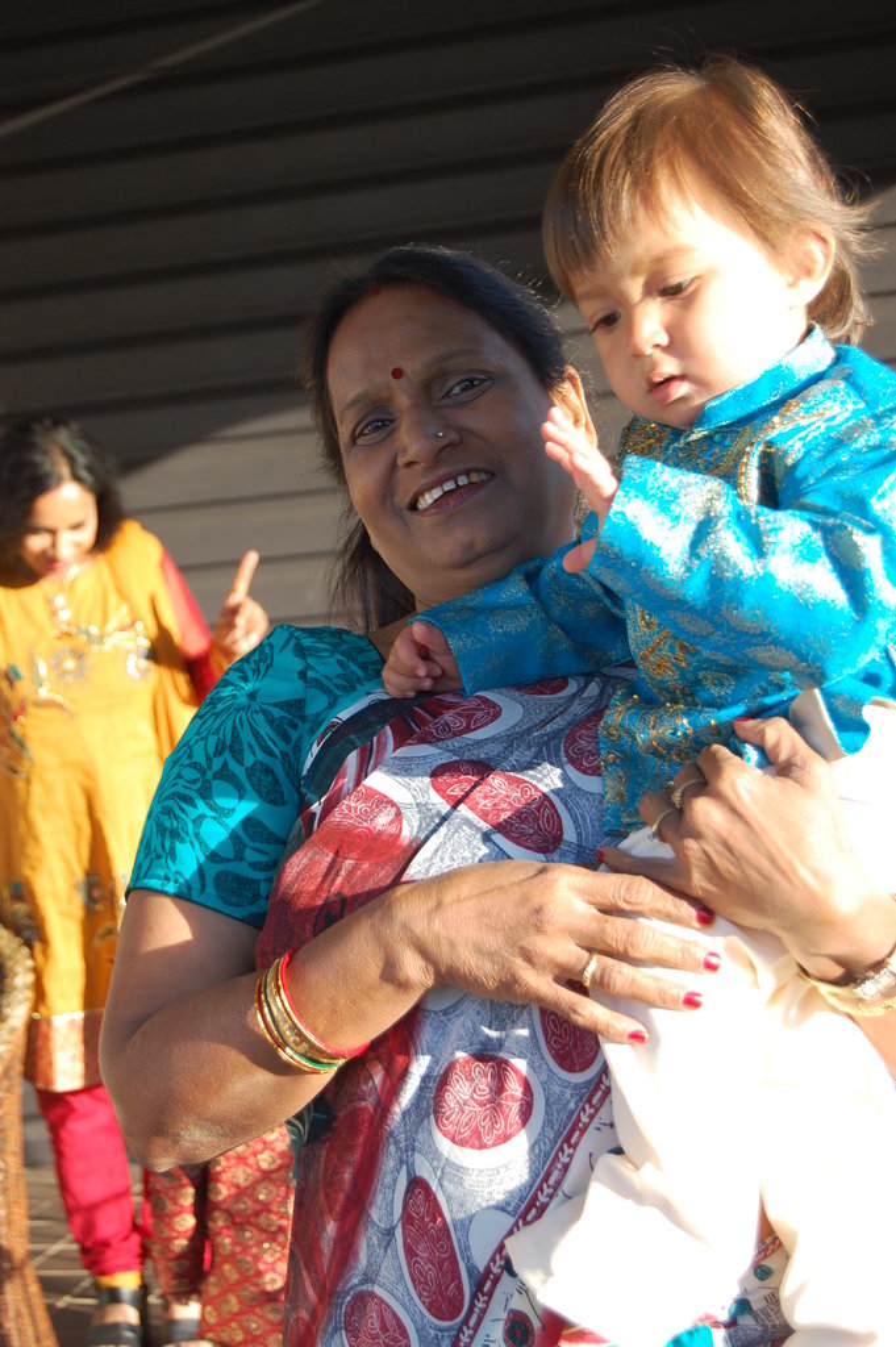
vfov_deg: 29.9
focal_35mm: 68
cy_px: 674
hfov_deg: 20.1
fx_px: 2524
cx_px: 448
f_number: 5.6
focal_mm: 45
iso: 200
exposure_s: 1/125
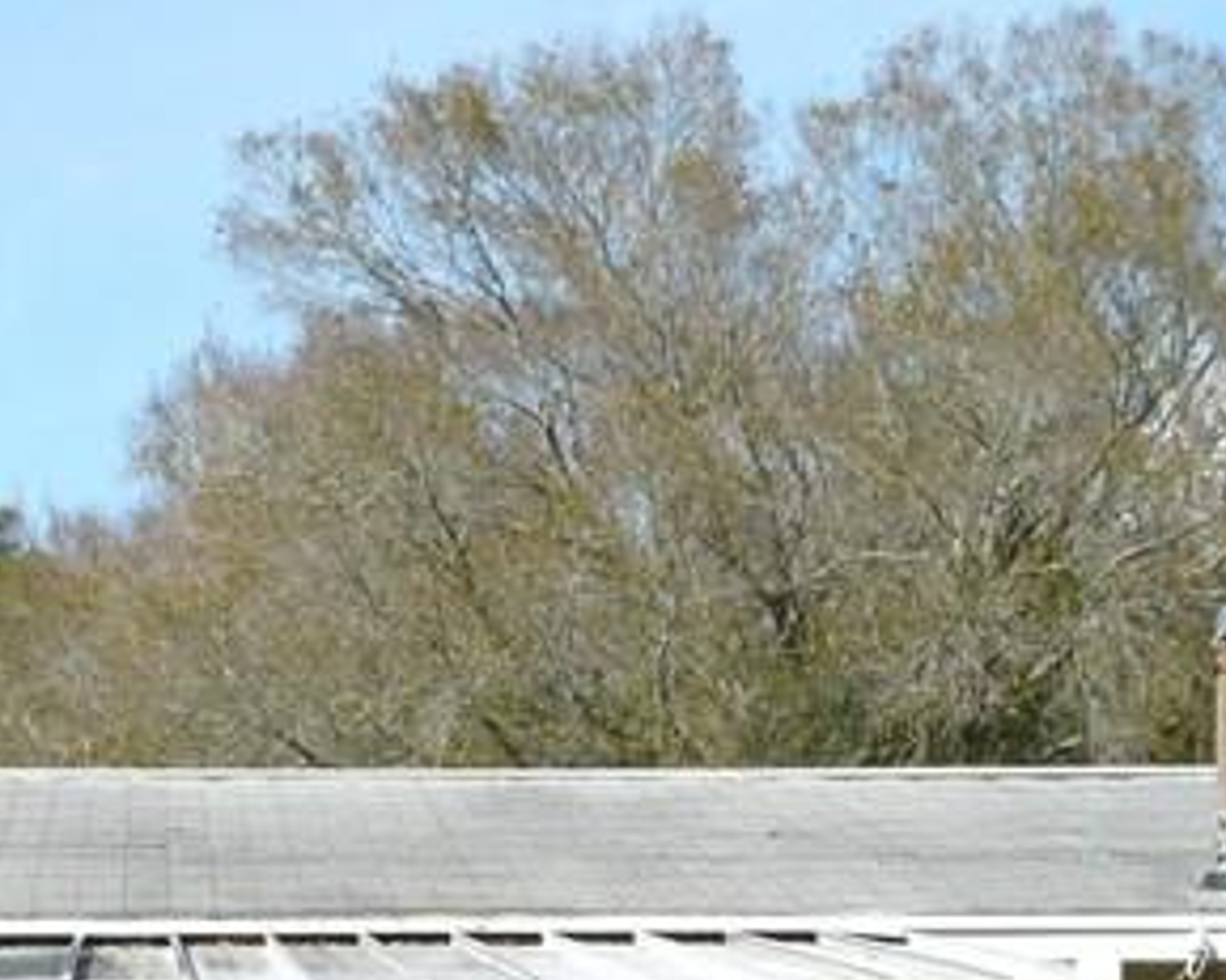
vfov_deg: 12.4
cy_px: 1218
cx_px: 742
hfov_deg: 15.9
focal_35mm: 121
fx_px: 4389
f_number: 8
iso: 100
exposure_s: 1/200
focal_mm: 5.8
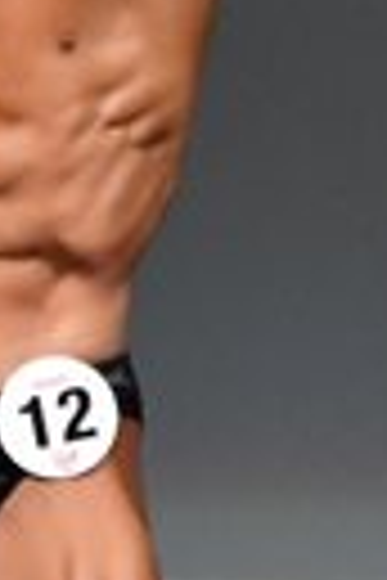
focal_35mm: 2248
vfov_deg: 0.9
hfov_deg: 0.6
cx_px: 38
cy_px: 549
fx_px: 36246
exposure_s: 1/400
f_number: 5.6
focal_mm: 250
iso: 4000
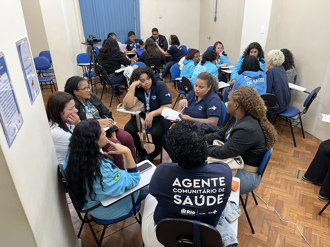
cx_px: 165
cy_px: 124
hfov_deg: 67.3
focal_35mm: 26
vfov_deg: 53.1
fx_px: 248
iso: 200
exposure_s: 1/60
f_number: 1.6
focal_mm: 5.1
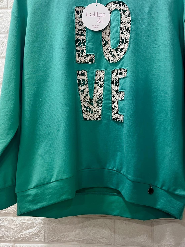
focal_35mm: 36
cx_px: 127
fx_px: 257
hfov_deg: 39.1
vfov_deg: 51.3
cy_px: 114
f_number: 1.6
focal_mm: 5.1
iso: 160
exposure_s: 1/60
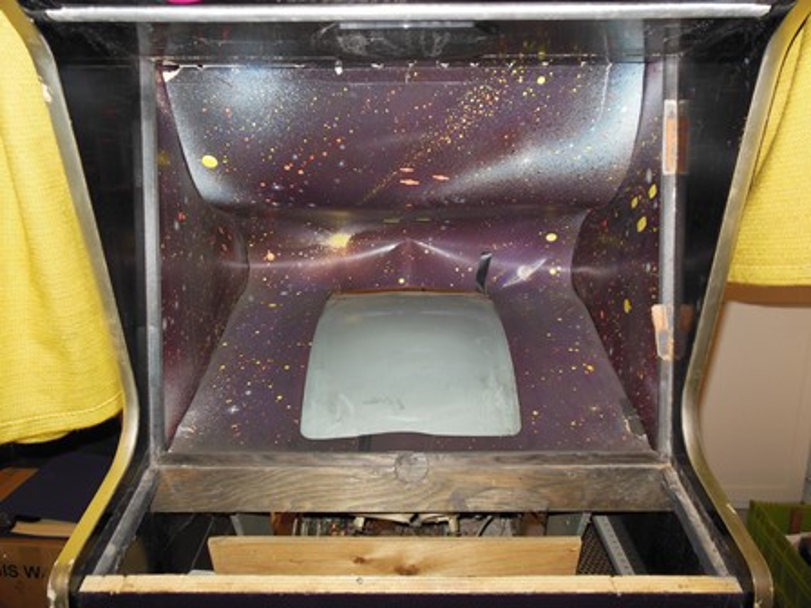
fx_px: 586
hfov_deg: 69.4
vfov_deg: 54.9
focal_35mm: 25
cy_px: 304
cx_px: 406
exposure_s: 1/25
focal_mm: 4.5
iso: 200
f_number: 3.2
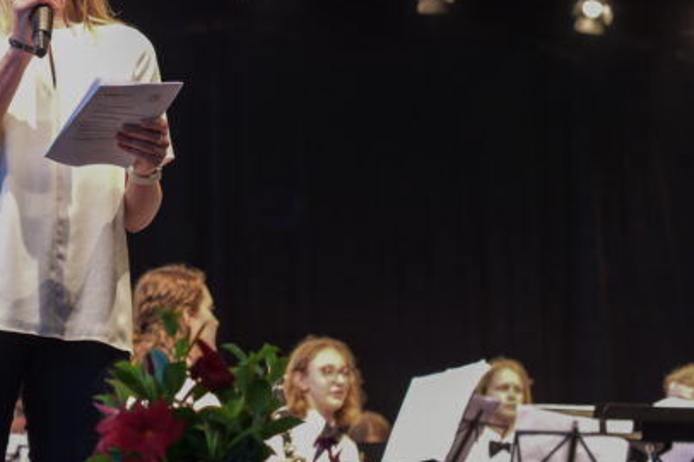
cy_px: 113
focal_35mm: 80
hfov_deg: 25.0
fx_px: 1541
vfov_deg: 16.9
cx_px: 161
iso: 2000
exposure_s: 1/100
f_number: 4.5
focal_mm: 50
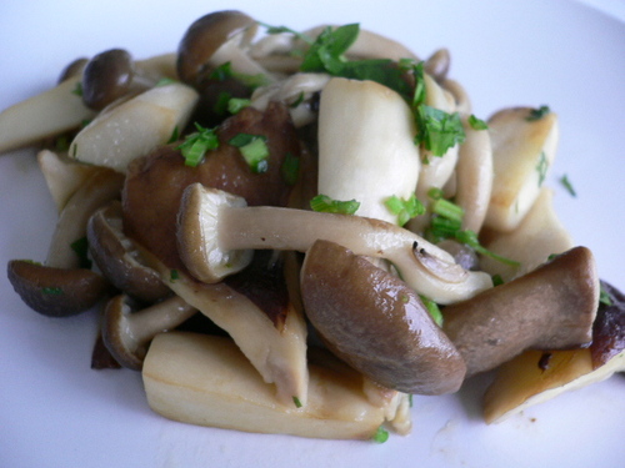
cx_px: 312
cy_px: 234
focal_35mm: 35
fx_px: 632
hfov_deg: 52.6
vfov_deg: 40.7
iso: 100
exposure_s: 1/8
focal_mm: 5.8
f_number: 2.8
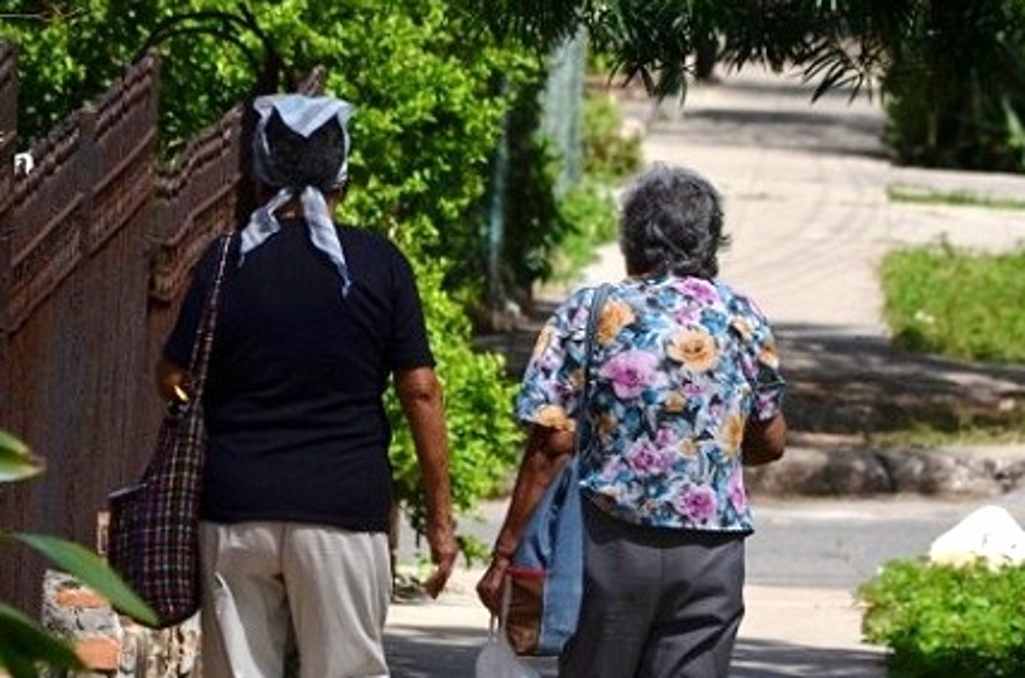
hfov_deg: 4.2
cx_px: 541
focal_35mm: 491
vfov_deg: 2.8
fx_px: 13944
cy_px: 519
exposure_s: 1/400
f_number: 9
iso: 200
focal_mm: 200
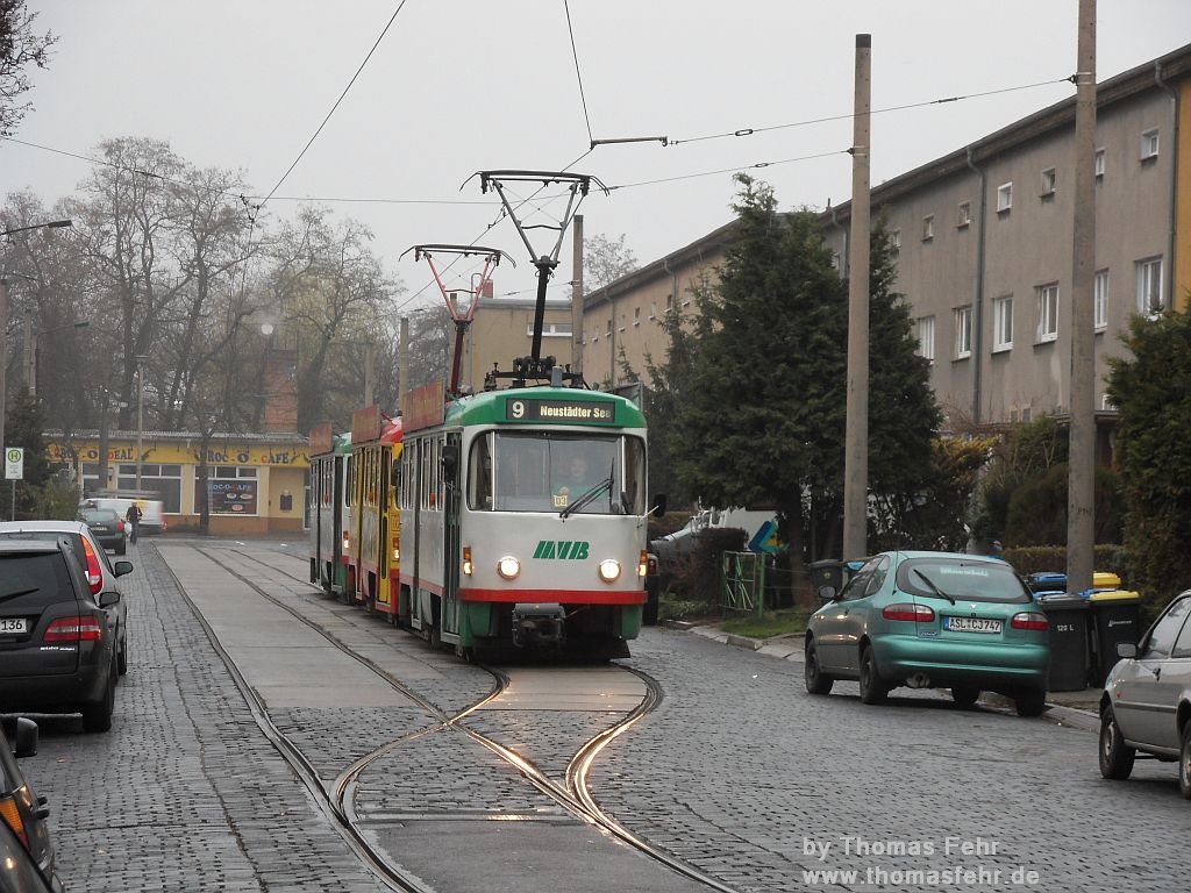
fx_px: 5161
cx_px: 596
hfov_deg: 13.2
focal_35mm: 150
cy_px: 446
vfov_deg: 9.9
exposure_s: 1/30
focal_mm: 26.3
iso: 100
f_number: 5.8
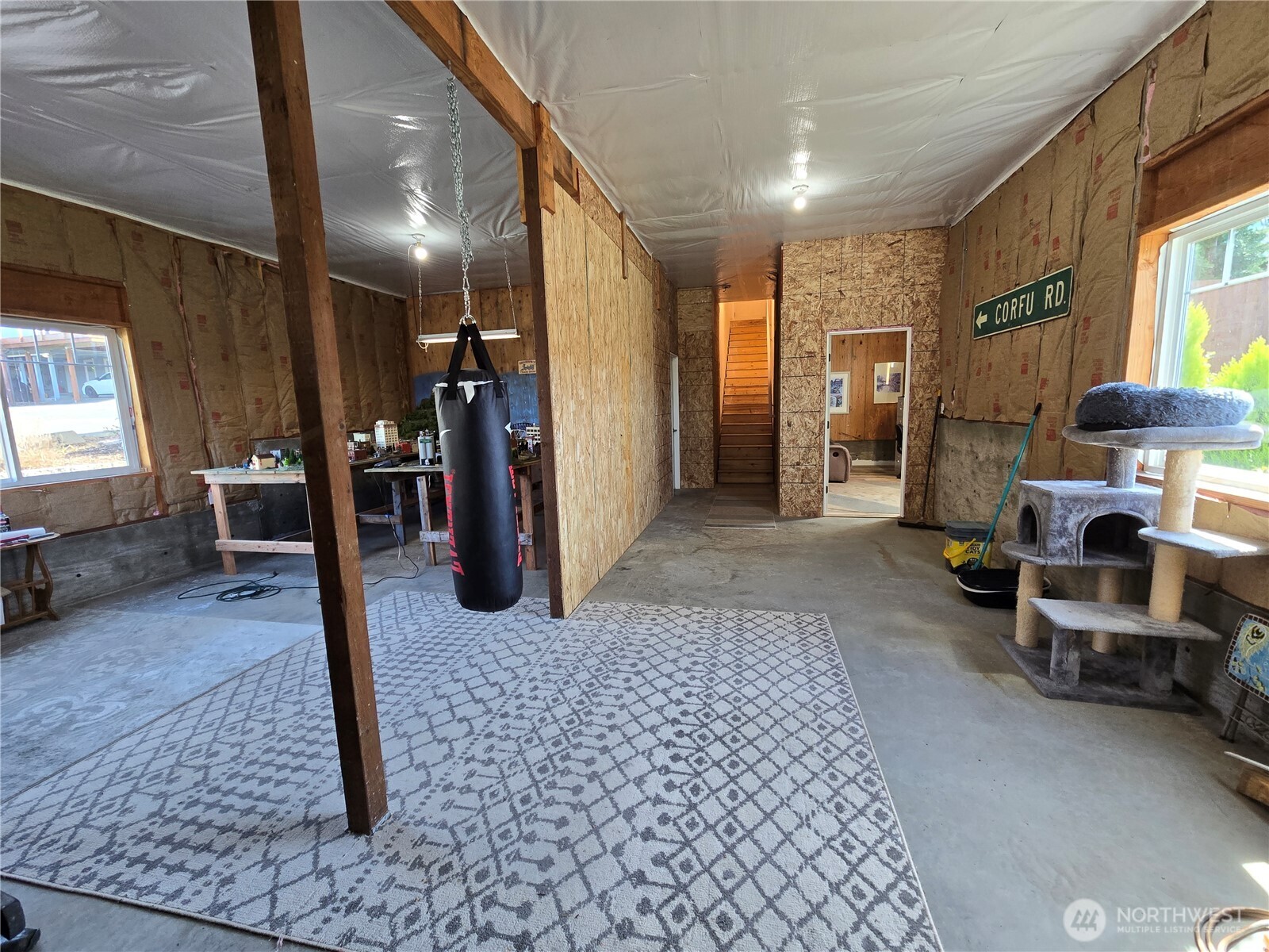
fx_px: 477
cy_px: 476
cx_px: 634
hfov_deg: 106.2
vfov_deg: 89.9
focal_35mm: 13
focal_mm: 2.2
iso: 160
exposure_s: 1/60
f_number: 2.2
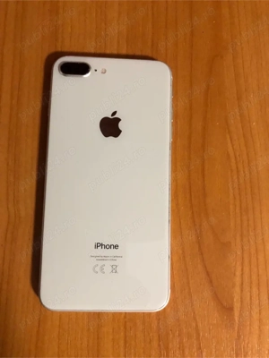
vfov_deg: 63.4
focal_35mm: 28
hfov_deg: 49.7
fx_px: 290
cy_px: 179
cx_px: 134
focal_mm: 3.99
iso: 100
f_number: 1.8
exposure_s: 1/5
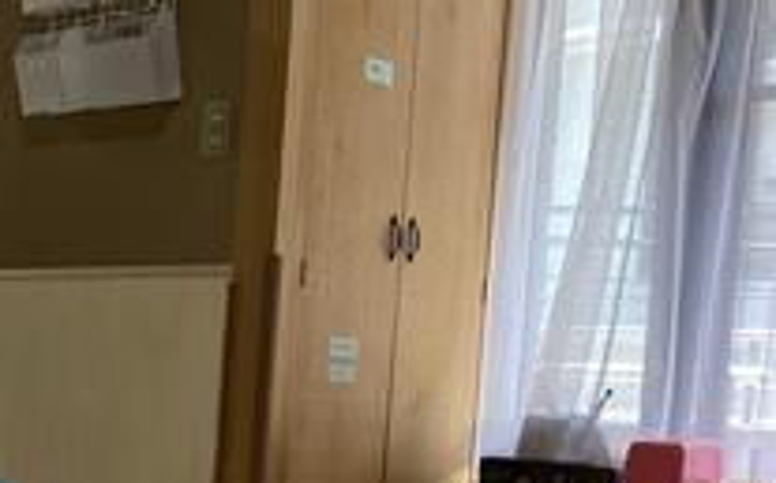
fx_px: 1691
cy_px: 513
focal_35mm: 80
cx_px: -195
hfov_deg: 23.3
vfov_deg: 15.9
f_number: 1.8
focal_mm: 4.25
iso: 80
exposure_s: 1/100
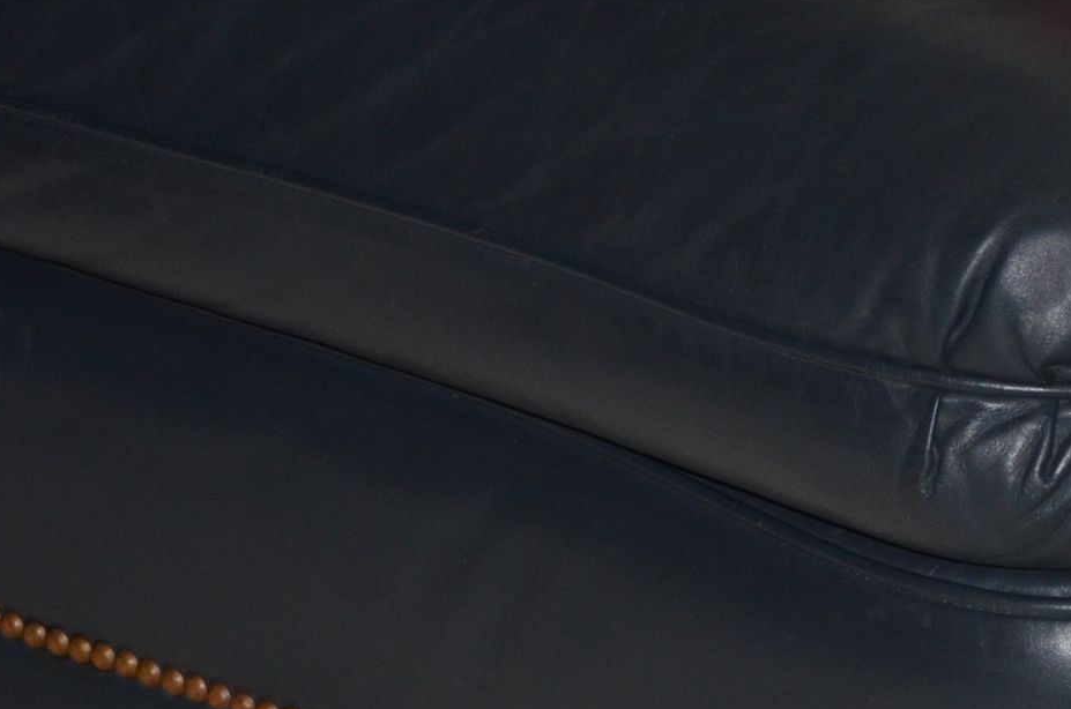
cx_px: 1059
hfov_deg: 6.5
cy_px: 510
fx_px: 9471
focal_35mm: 319
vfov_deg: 4.3
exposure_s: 1/60
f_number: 5.3
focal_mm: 80
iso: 800
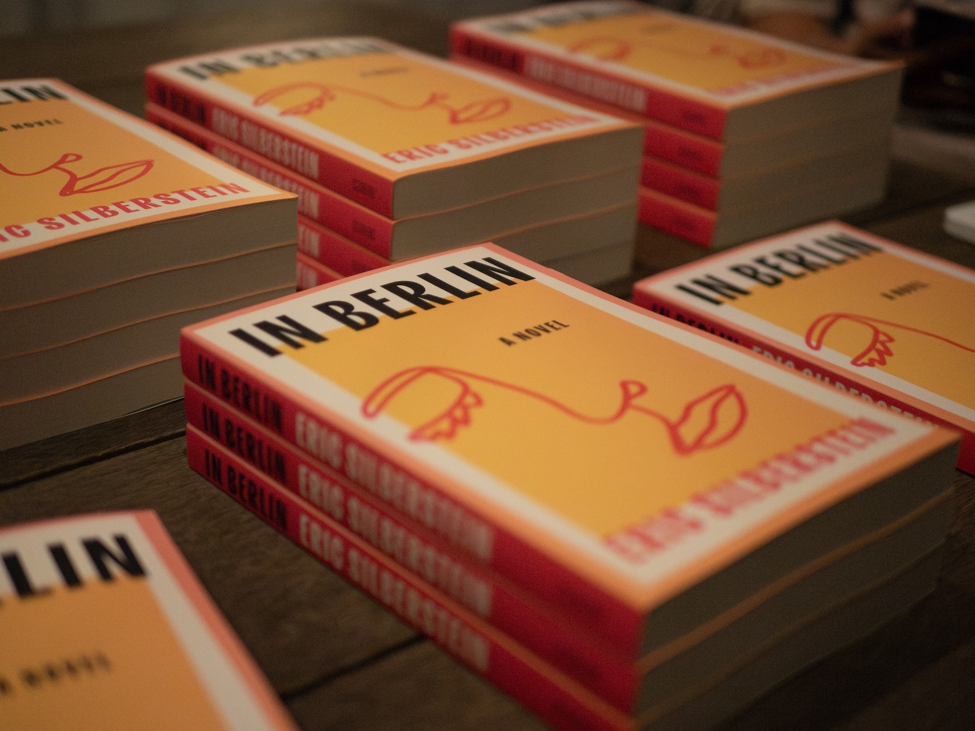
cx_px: 488
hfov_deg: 38.2
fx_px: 1408
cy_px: 366
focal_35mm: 50
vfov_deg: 29.1
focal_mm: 25
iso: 3200
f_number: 1.4
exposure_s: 1/800
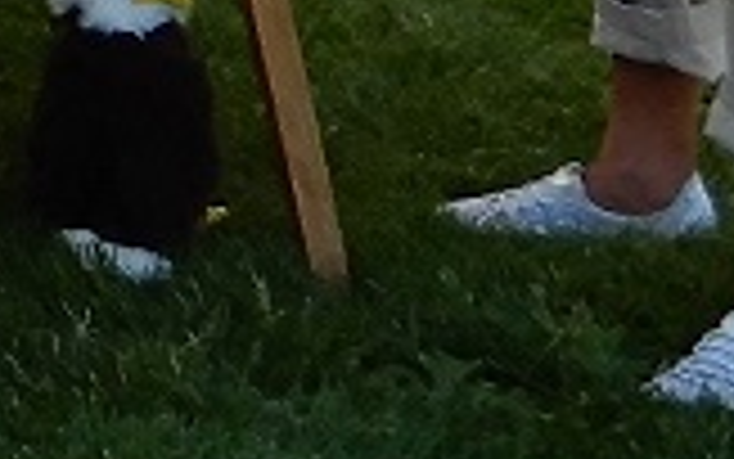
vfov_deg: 6.1
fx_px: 4042
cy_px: -824
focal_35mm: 202
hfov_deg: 8.8
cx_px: -1355
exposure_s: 1/250
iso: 80
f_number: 3.4
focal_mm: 4.3
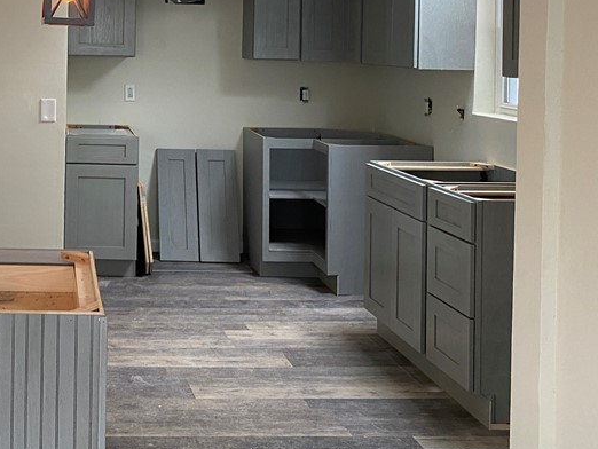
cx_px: 48
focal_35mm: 51
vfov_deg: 27.5
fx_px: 881
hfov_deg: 35.1
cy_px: 41
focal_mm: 4.25
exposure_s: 1/60
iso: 125
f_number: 1.8
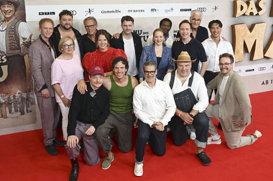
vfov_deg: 38.8
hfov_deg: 55.8
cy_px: 90
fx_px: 258
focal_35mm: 34
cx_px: 136
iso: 800
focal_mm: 34
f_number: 5.6
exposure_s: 1/160
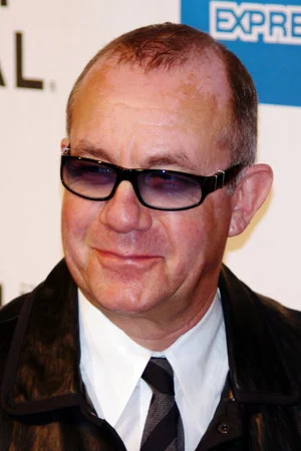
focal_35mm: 132
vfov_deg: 15.5
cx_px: 150
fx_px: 1655
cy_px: 226
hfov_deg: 10.4
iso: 200
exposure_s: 1/100
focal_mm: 87.5
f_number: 4
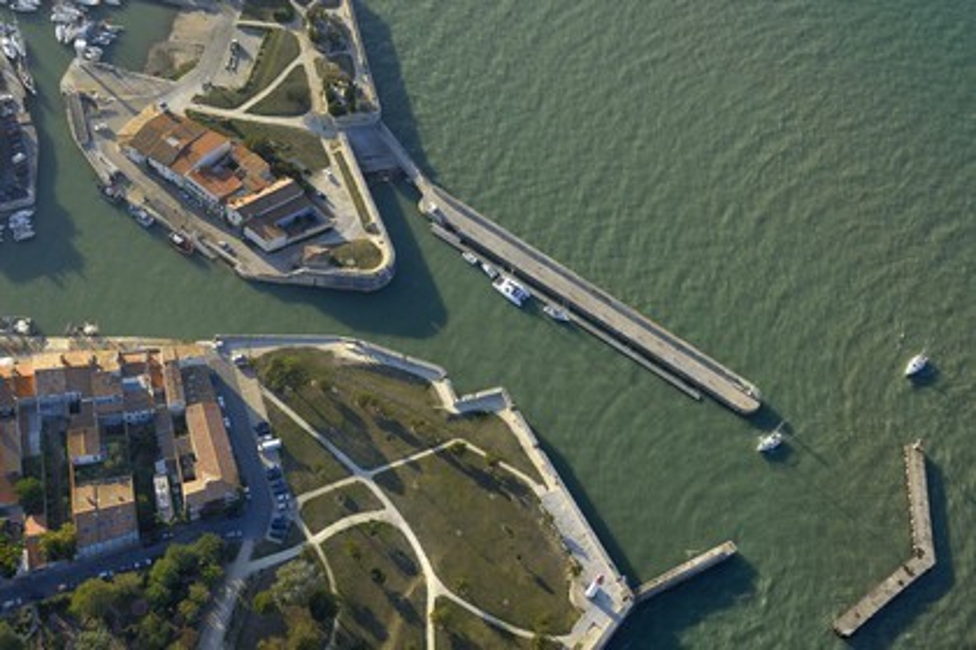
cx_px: 488
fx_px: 1139
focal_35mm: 42
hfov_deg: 46.4
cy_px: 325
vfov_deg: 31.9
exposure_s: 1/320
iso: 100
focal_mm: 28
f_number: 5
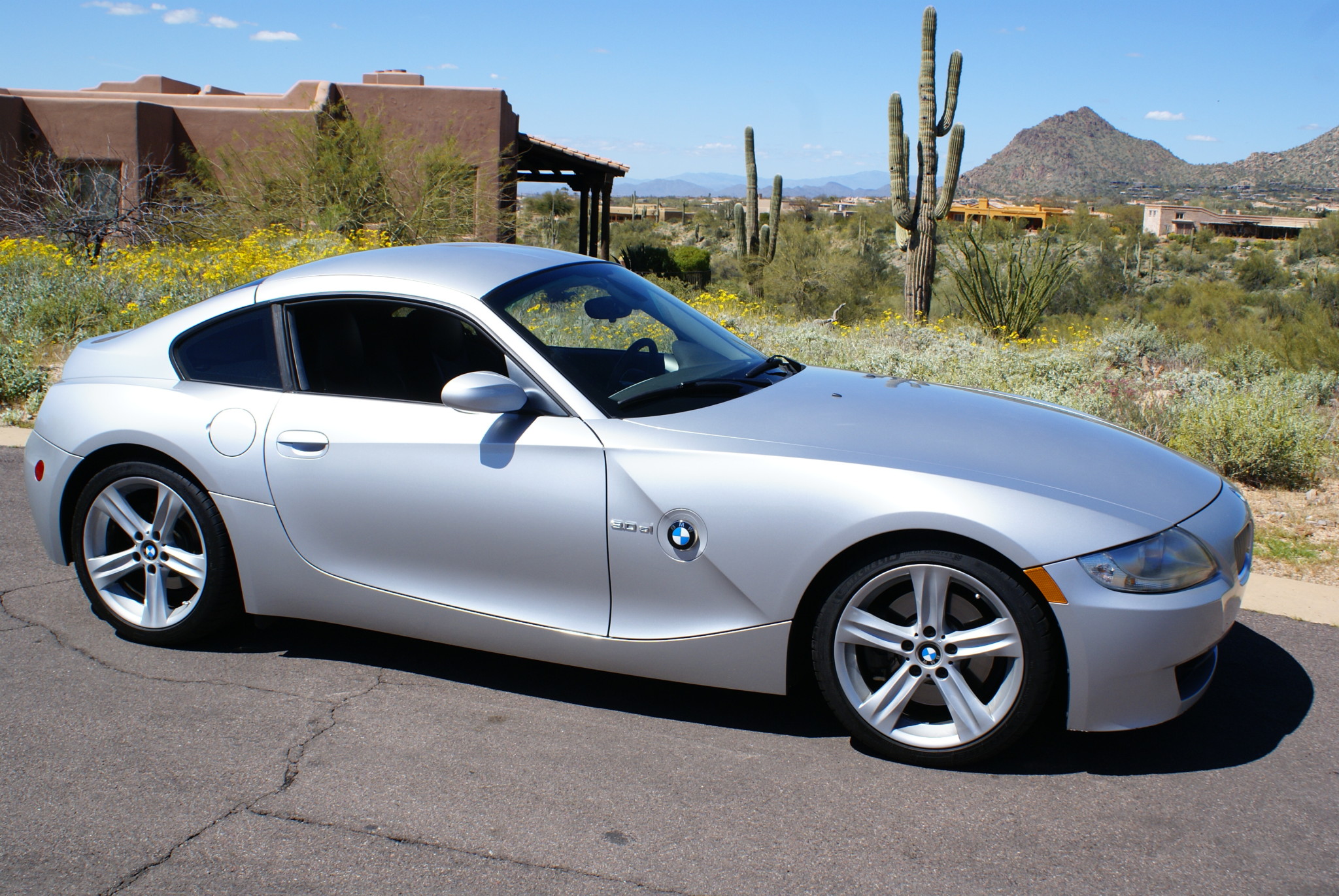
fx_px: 1452
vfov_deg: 34.3
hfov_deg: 49.5
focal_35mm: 39
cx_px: 670
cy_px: 448
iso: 100
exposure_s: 1/320
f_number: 9
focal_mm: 26
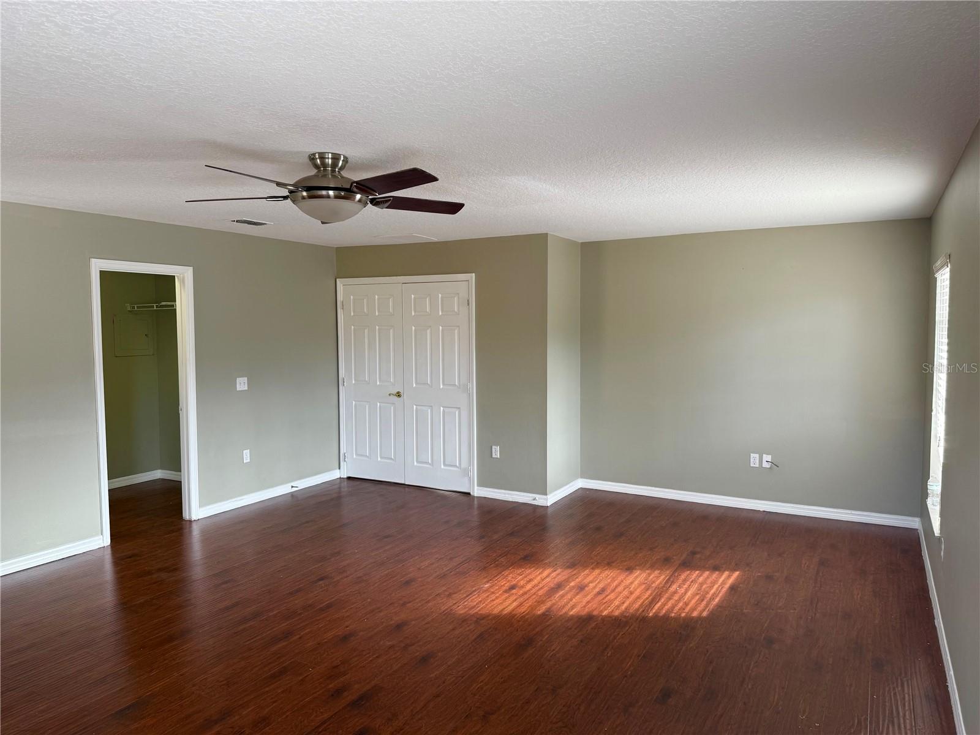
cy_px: 368
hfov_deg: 71.6
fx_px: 679
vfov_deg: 56.8
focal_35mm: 24
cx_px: 490
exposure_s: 1/121
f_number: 1.78
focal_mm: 6.76
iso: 80
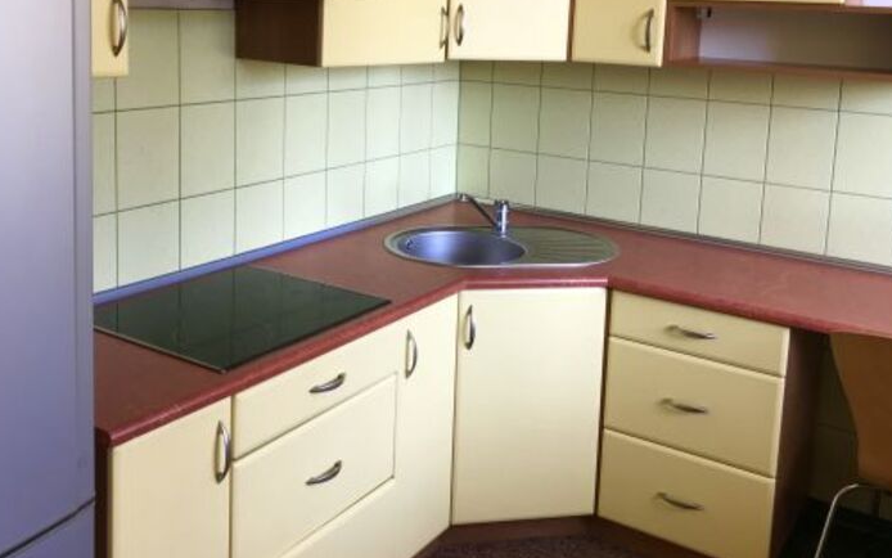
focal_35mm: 38
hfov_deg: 51.5
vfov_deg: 33.0
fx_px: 924
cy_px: 146
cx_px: 433
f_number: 1.8
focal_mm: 3.99
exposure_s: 1/100
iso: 40
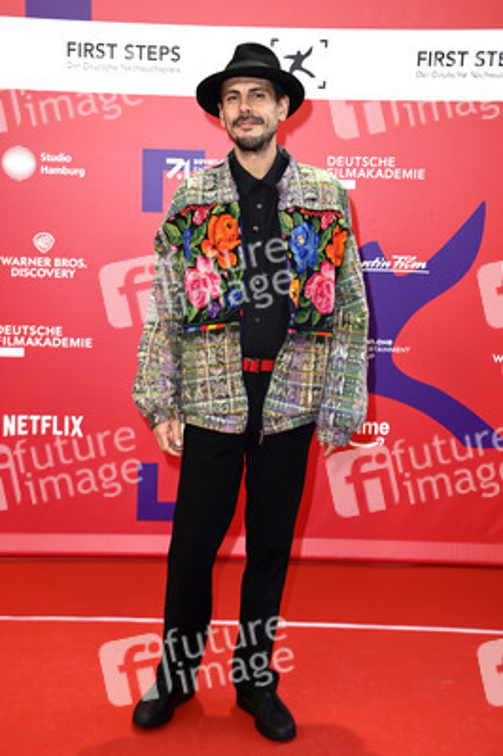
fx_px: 1155
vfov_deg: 36.3
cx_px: 252
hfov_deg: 24.6
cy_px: 378
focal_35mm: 55
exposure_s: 1/250
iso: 500
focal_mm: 55
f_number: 5.6
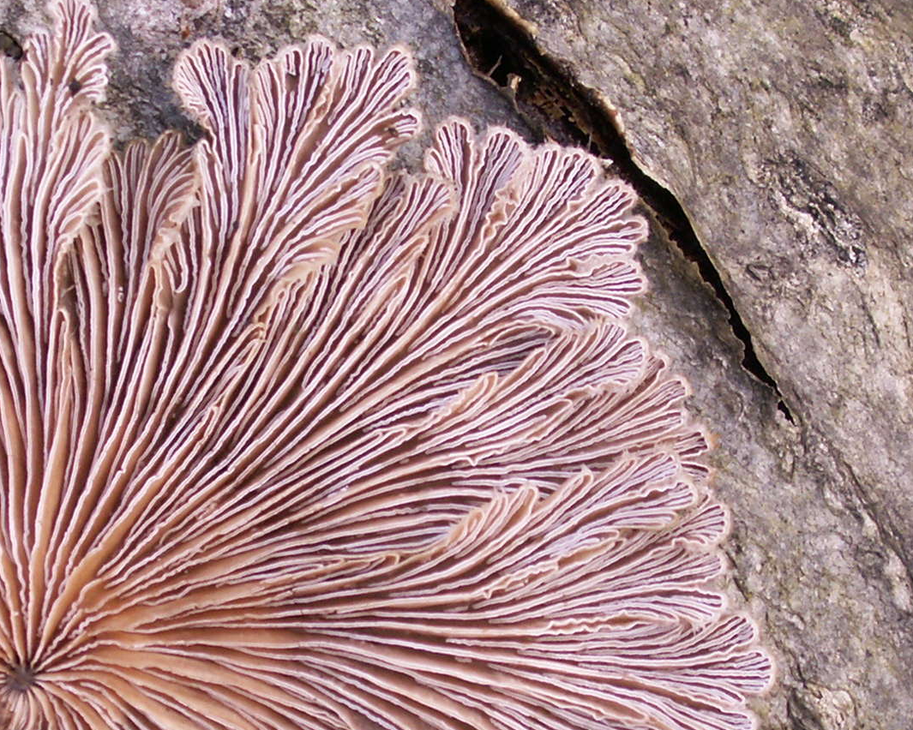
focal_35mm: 125
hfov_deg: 15.3
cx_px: 241
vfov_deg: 12.3
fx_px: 3378
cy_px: 607
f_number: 3.5
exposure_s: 1/50
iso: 50
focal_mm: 10.3
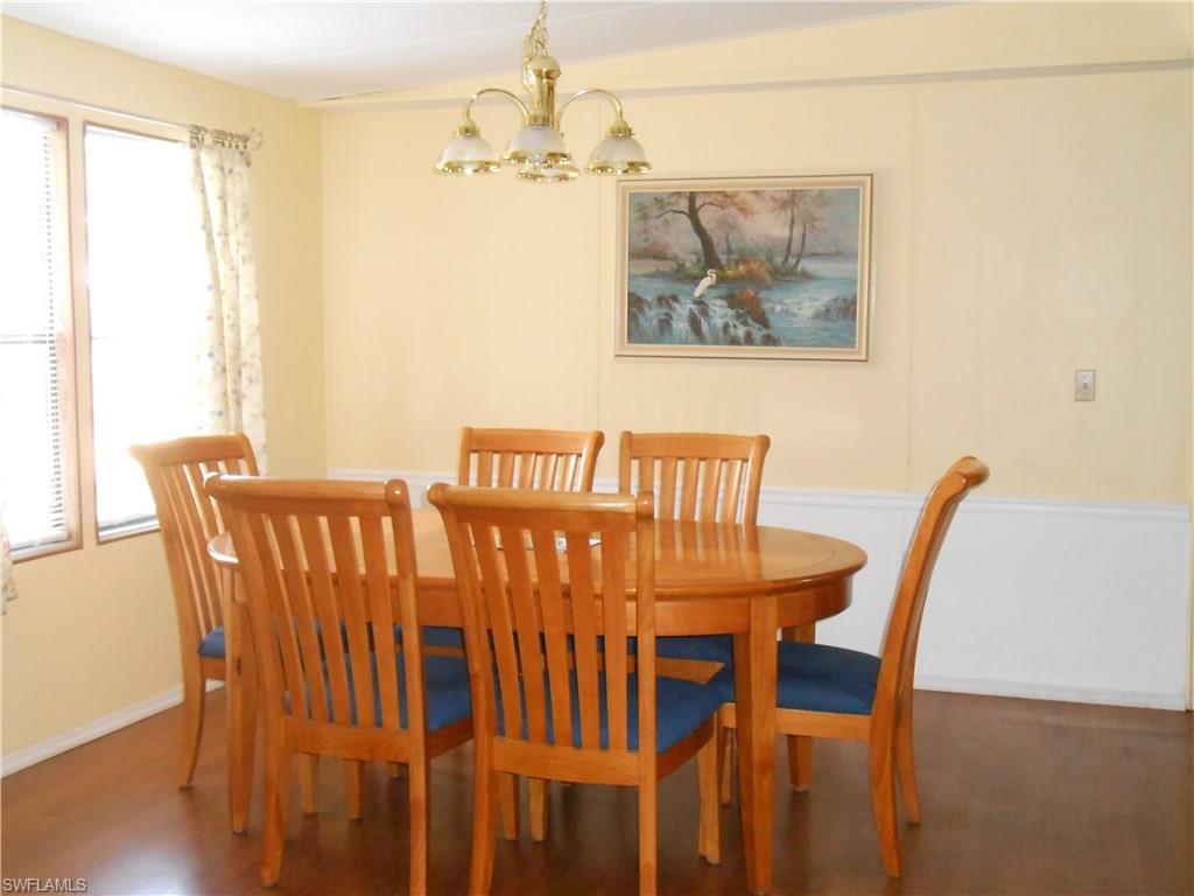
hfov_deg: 49.0
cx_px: 597
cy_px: 448
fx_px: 1311
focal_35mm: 38
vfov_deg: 37.7
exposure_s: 1/30
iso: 800
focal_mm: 6.8
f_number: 4.2
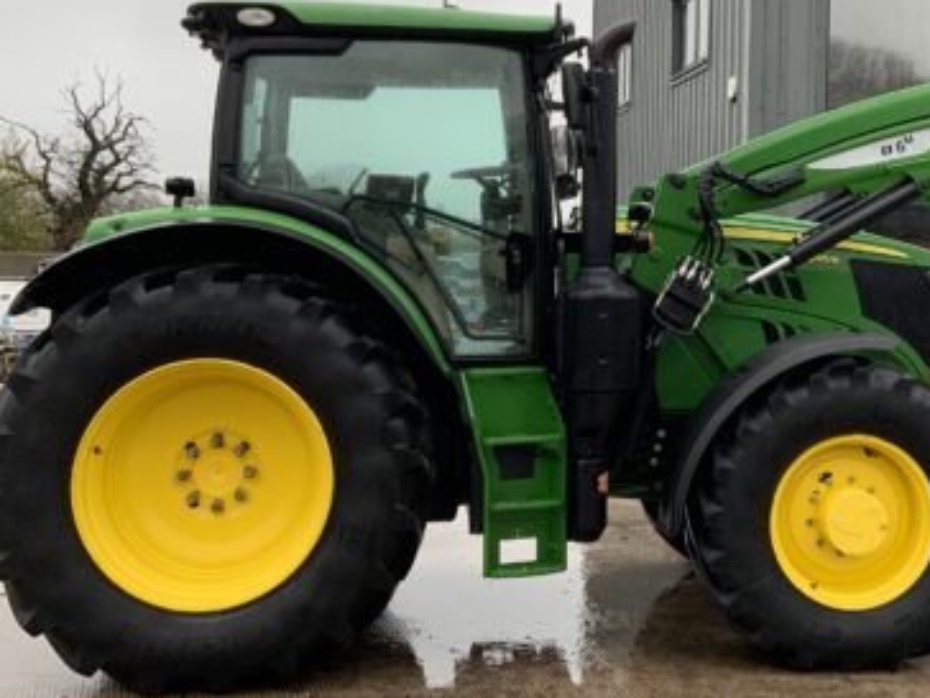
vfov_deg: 28.4
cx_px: 649
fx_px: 1370
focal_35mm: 51
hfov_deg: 36.9
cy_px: 233
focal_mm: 3
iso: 50
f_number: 1.8
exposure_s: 1/122
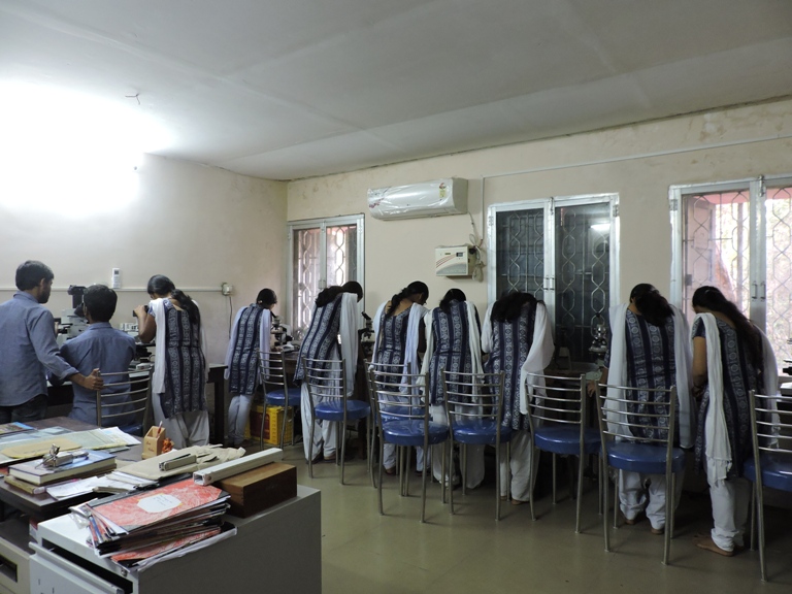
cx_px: 396
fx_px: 549
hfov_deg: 71.6
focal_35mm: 24
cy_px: 297
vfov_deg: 56.8
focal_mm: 4.3
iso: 400
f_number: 3
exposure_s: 1/15
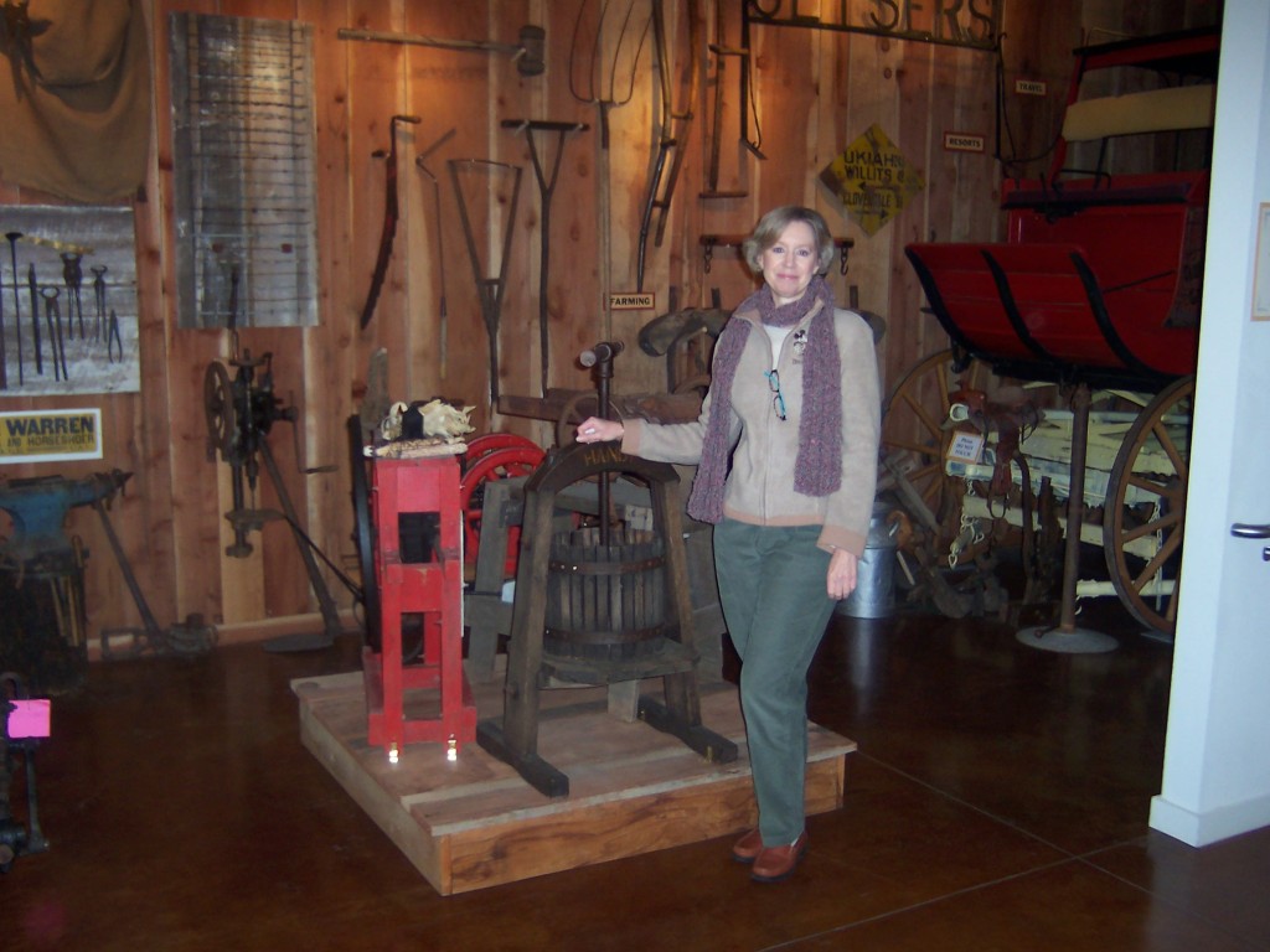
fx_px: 1321
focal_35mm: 36
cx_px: 635
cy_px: 476
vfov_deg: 39.7
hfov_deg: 51.4
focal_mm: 5.6
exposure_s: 1/60
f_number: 2.2
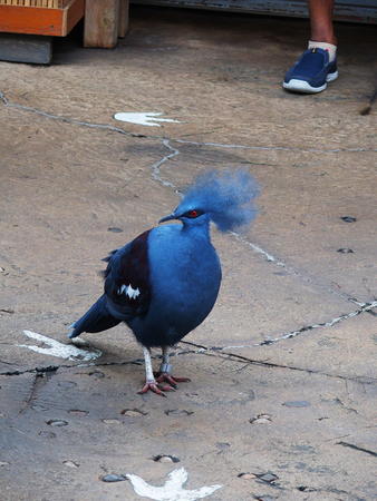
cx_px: 188
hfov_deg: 7.4
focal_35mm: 200
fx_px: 2901
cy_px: 250
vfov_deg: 9.9
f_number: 2.8
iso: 320
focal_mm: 42.5
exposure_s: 1/200
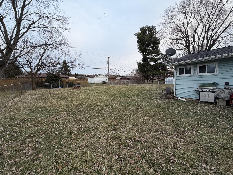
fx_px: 94
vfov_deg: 85.7
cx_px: 116
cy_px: 88
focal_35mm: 14
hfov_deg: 102.1
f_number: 2.2
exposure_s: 1/121
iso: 160
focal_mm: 2.22
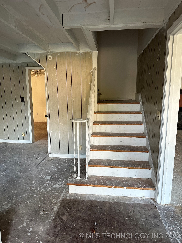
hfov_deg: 56.8
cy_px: 122
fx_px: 168
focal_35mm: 24
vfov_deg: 71.6
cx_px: 91
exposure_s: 1/114
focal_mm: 6.86
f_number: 1.78
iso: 250
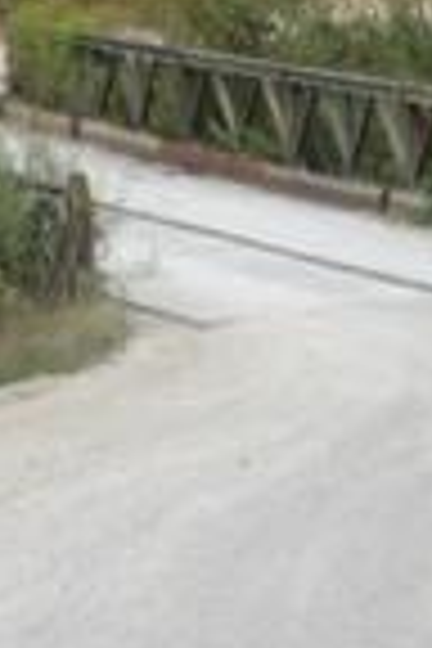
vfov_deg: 6.6
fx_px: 5598
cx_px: 162
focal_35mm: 311
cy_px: 144
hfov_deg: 4.4
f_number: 5
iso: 100
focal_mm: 19.6
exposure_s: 1/250
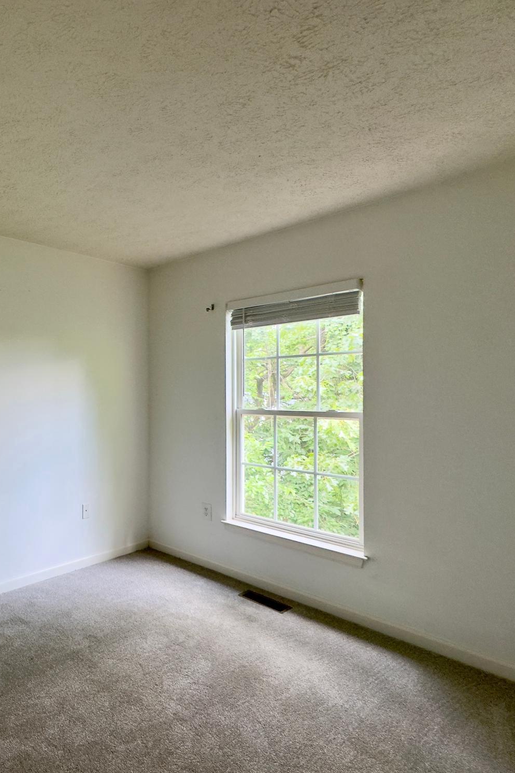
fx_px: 429
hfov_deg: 52.2
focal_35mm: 20
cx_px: 25
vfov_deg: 84.0
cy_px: 396
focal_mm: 2.22
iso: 160
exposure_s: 1/99
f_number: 2.2
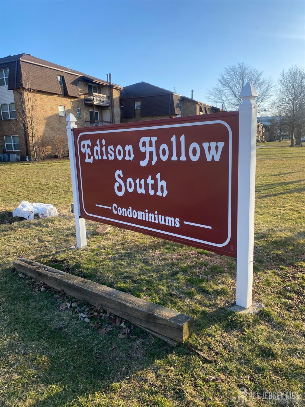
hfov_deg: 53.1
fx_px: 305
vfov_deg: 67.3
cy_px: 204
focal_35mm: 26
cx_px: 152
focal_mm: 4.25
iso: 32
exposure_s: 1/942
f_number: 1.8
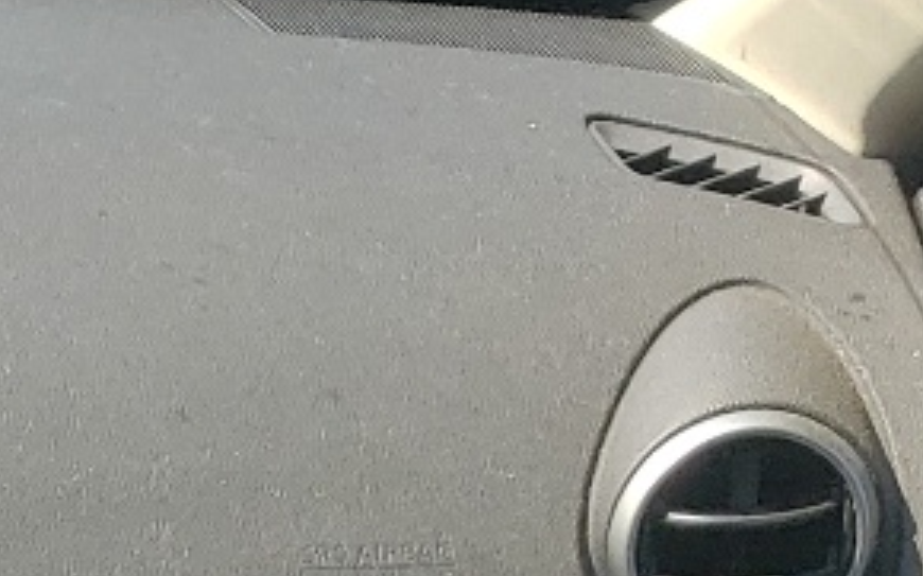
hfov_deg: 12.1
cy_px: 1728
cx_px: -996
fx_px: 3822
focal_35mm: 152
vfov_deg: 7.6
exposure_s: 1/625
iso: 50
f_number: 1.5
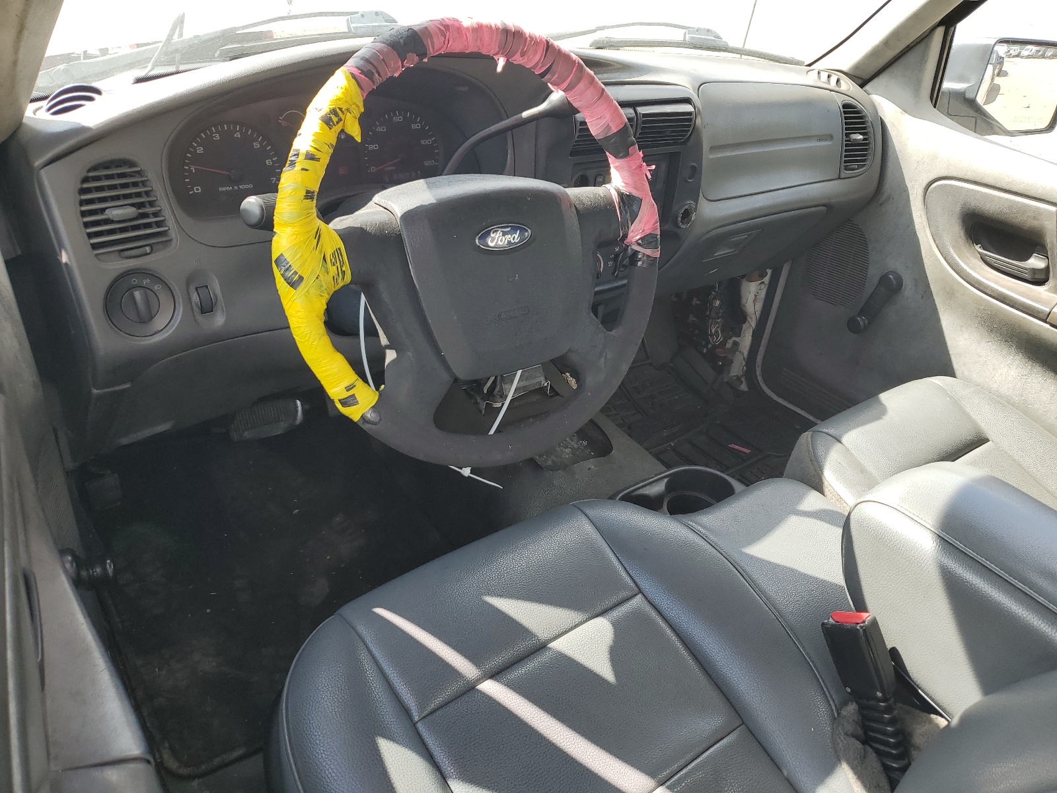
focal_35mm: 26
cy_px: 396
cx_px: 528
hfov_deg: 67.3
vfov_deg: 53.1
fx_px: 794
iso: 50
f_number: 1.5
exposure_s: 1/357
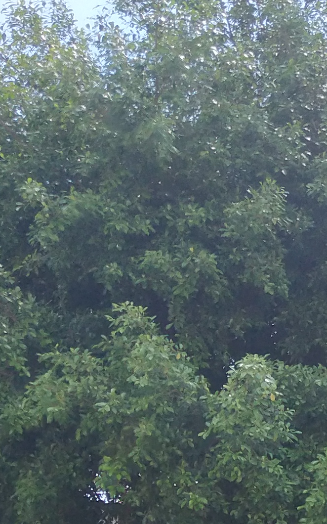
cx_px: 632
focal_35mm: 121
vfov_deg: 16.3
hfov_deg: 10.1
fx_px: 1726
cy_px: 684
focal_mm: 3.95
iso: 151
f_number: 1.8
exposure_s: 1/1573
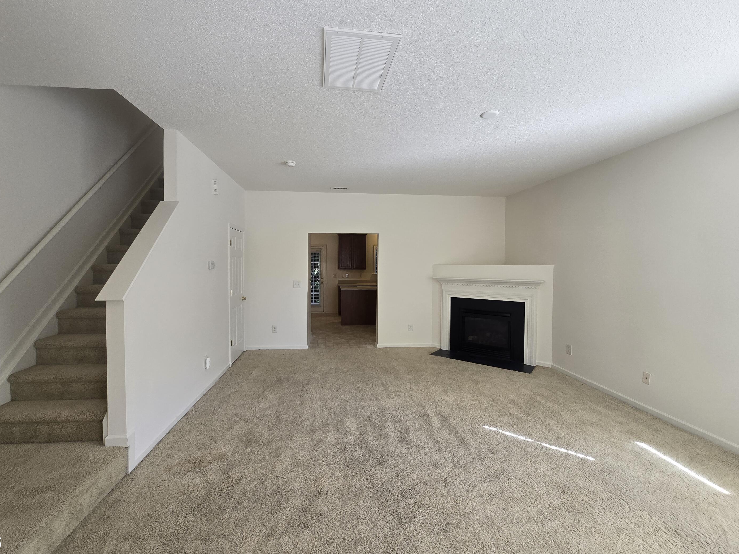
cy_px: 271
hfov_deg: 102.0
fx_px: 299
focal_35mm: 14
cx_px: 352
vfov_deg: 85.7
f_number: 2.2
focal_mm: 2.2
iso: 64
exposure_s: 1/120
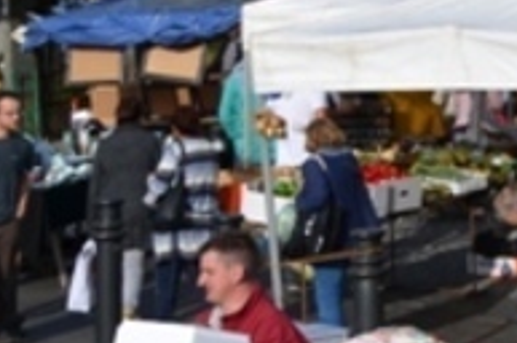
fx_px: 2509
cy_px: -276
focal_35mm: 175
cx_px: 1163
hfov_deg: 10.4
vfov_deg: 7.6
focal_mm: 22
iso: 100
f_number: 8
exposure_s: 1/250
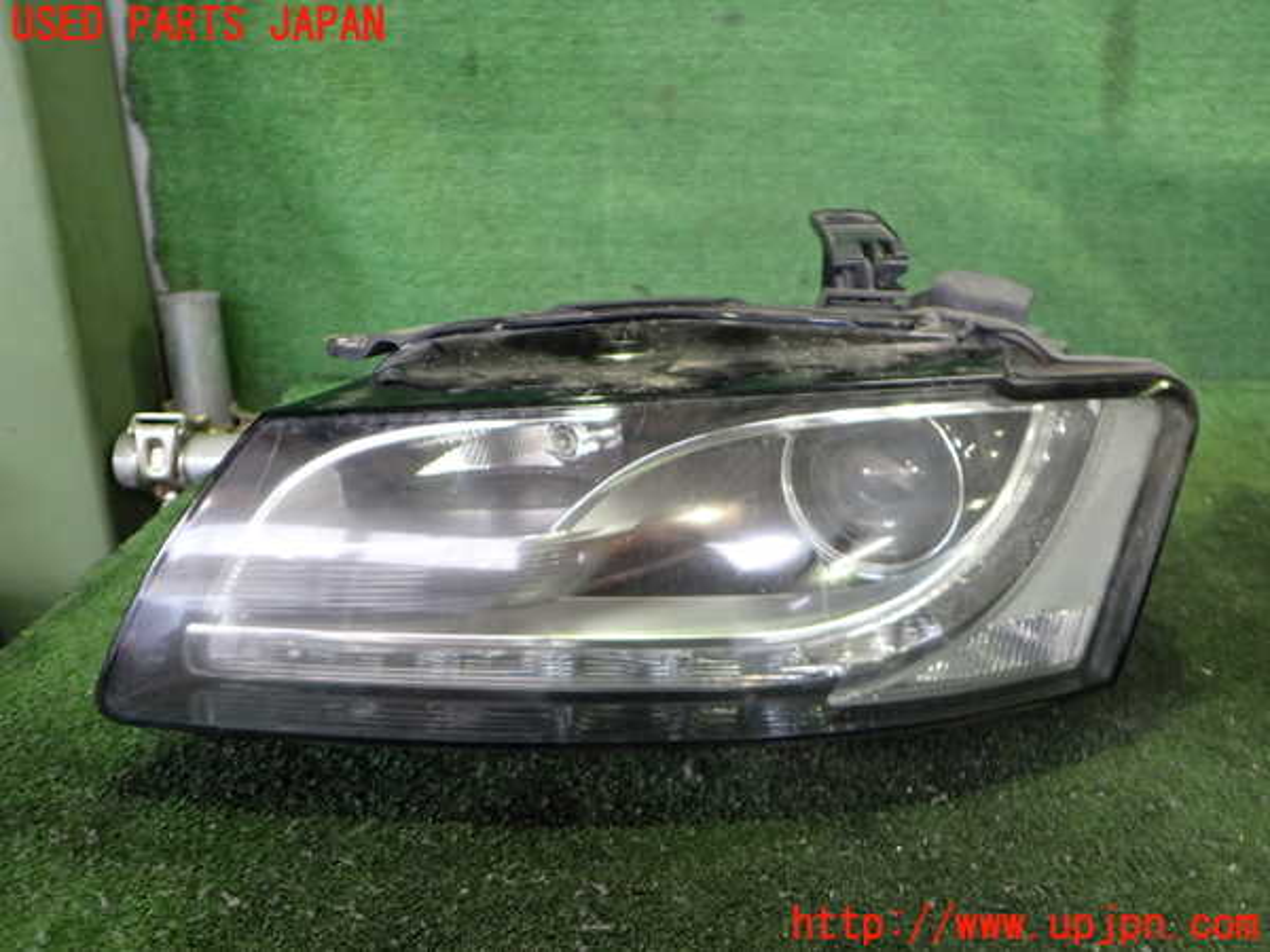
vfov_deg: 46.8
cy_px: 476
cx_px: 635
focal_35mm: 30
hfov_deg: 60.0
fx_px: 1101
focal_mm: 5.4
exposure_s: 1/30
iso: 400
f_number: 2.3
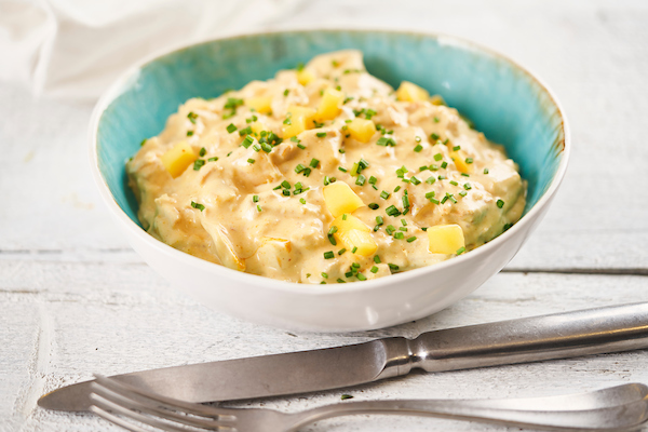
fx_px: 1620
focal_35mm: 90
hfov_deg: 22.6
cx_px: 324
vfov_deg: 15.2
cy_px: 216
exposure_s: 1/125
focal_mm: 90
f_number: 2.8
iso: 200
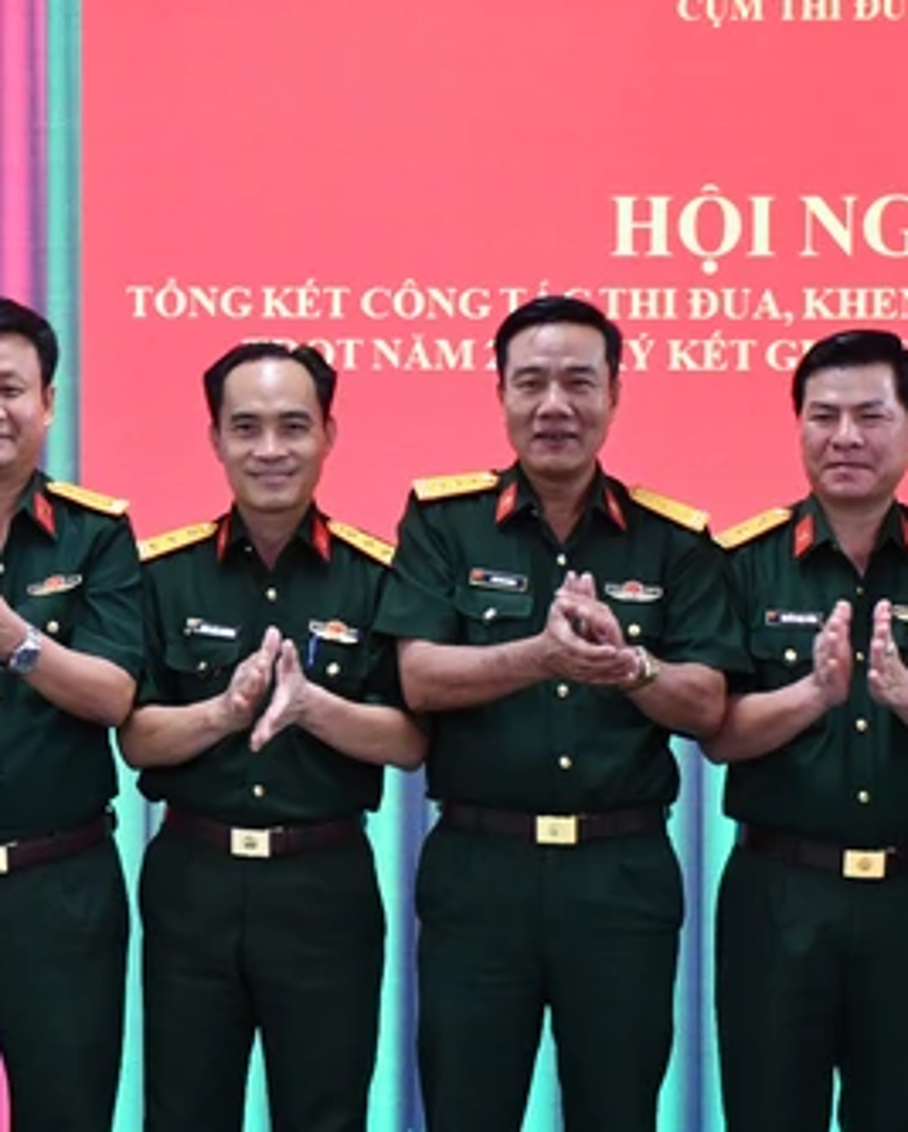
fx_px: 3623
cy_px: 668
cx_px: 318
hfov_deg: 14.3
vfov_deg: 17.8
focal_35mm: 108
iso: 1600
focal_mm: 32
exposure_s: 1/80
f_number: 4.5
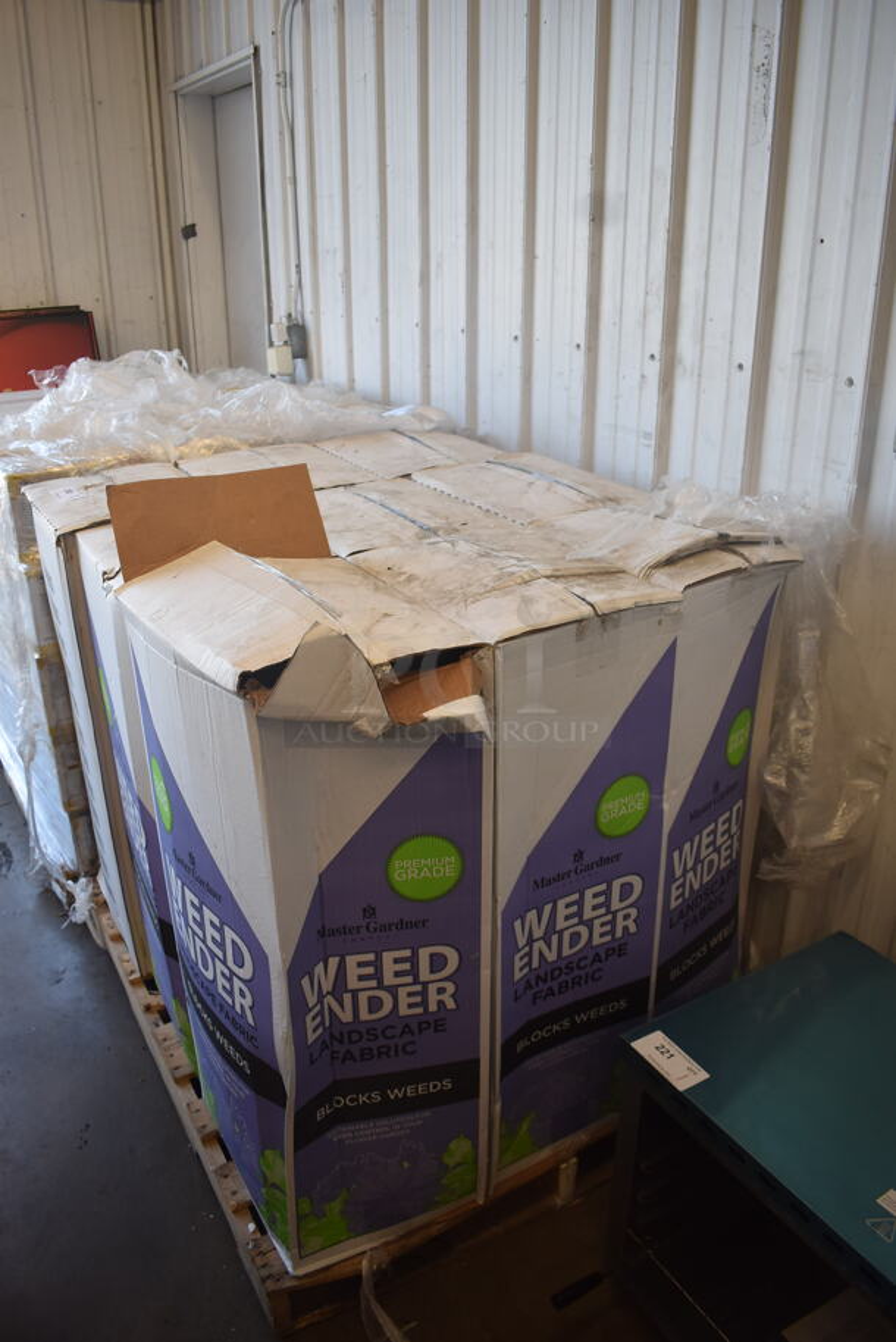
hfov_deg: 48.0
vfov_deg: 67.3
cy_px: 671
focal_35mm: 27
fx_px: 1006
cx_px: 448
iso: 500
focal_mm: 18
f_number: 3.5
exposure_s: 1/250
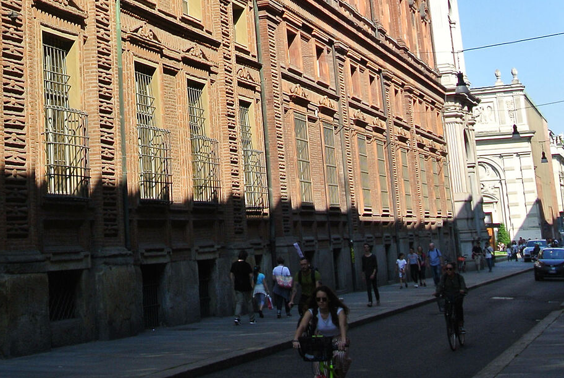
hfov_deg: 27.1
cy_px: -45
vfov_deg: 18.5
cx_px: 25
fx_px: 1114
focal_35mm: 71
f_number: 4.5
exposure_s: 1/500
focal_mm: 10
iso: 100
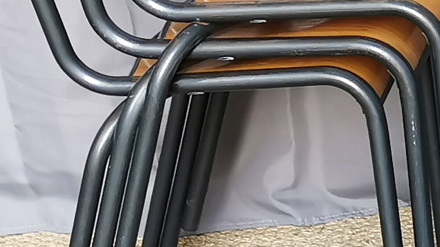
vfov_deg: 7.2
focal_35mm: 168
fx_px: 1960
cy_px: -11
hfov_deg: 12.0
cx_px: 728
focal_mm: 5.58
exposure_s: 1/50
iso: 125
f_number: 1.8
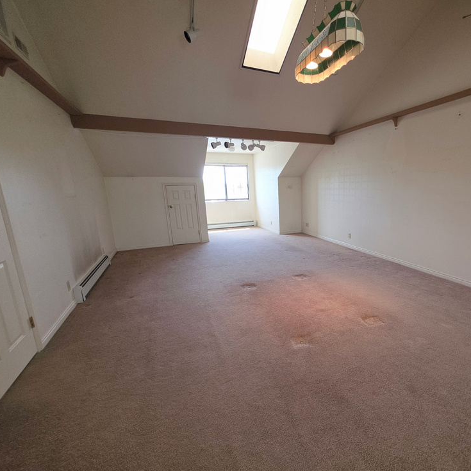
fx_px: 246
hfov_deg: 85.4
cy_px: 245
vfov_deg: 87.4
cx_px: 301
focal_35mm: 16
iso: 40
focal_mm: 2.2
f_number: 1.9
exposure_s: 1/60
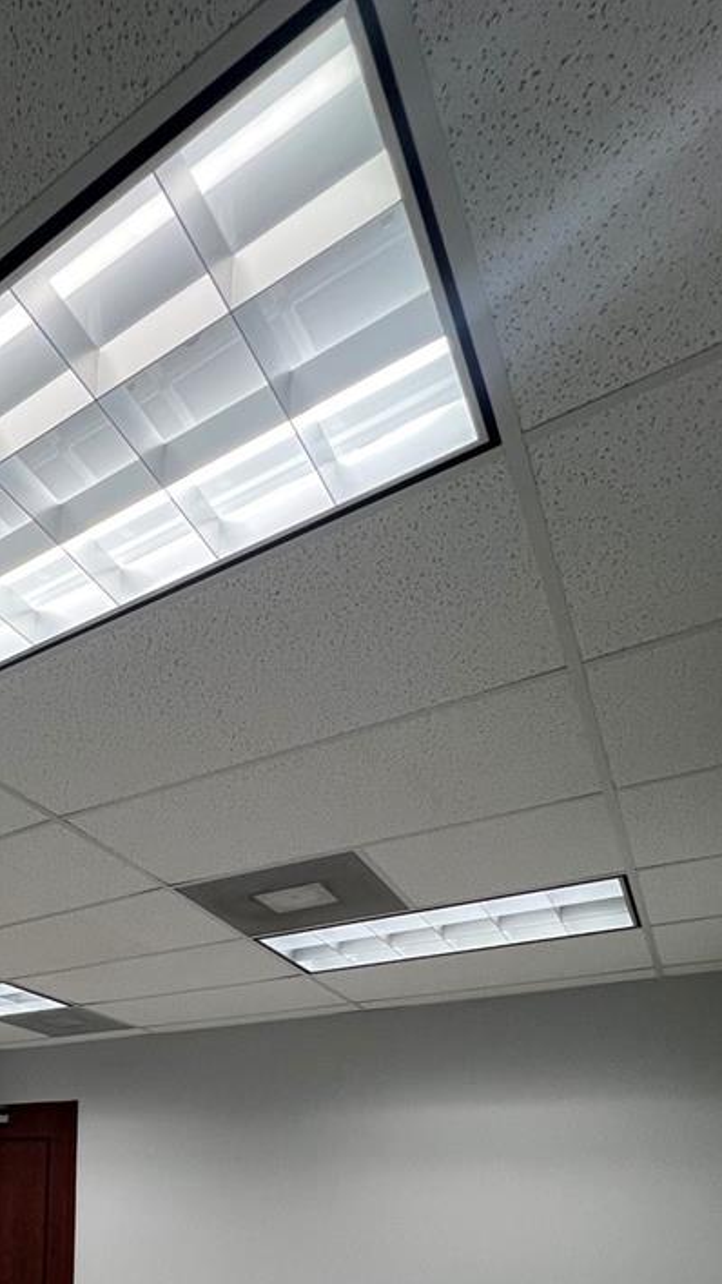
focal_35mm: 24
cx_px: 31
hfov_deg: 42.4
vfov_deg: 69.0
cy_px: 1026
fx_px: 817
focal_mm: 1.57
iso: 125
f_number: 1.8
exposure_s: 1/120
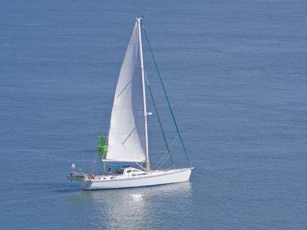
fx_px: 2243
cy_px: 114
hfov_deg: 7.8
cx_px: 163
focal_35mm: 253
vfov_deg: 5.9
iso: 320
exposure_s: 1/500
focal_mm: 200
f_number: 11
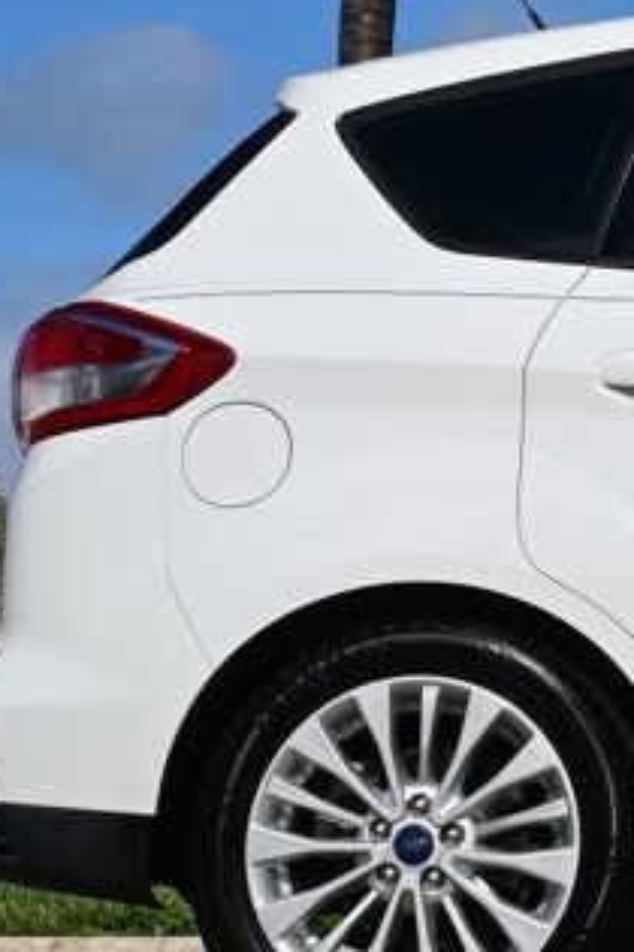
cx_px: 1407
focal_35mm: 166
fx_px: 4385
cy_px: 97
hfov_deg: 7.8
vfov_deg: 12.3
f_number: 10
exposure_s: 1/400
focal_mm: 34
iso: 100
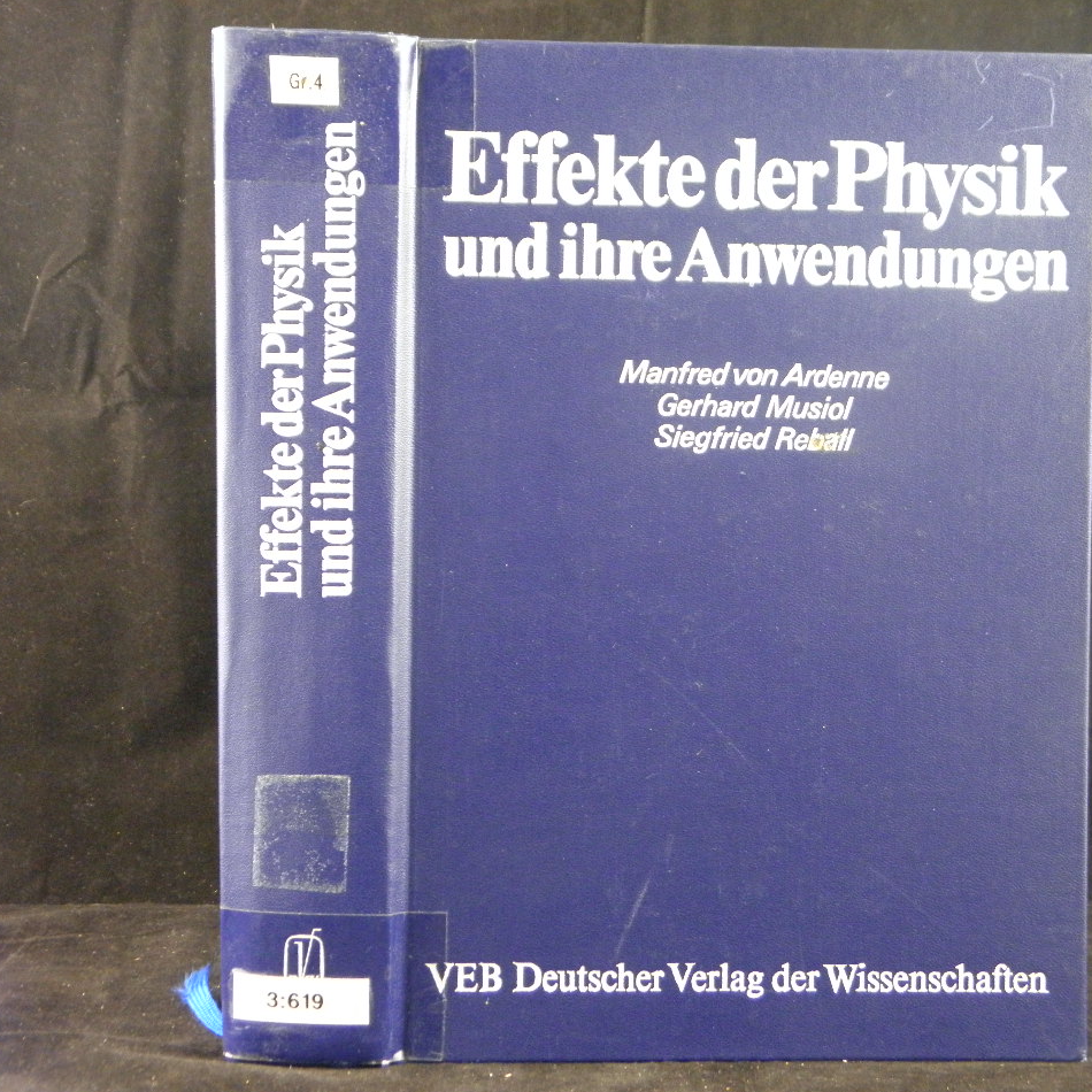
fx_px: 1999
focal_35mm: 56
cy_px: 548
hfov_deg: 30.5
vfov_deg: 30.6
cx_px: 664
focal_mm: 8.6
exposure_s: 1/6
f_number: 3.9
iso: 400
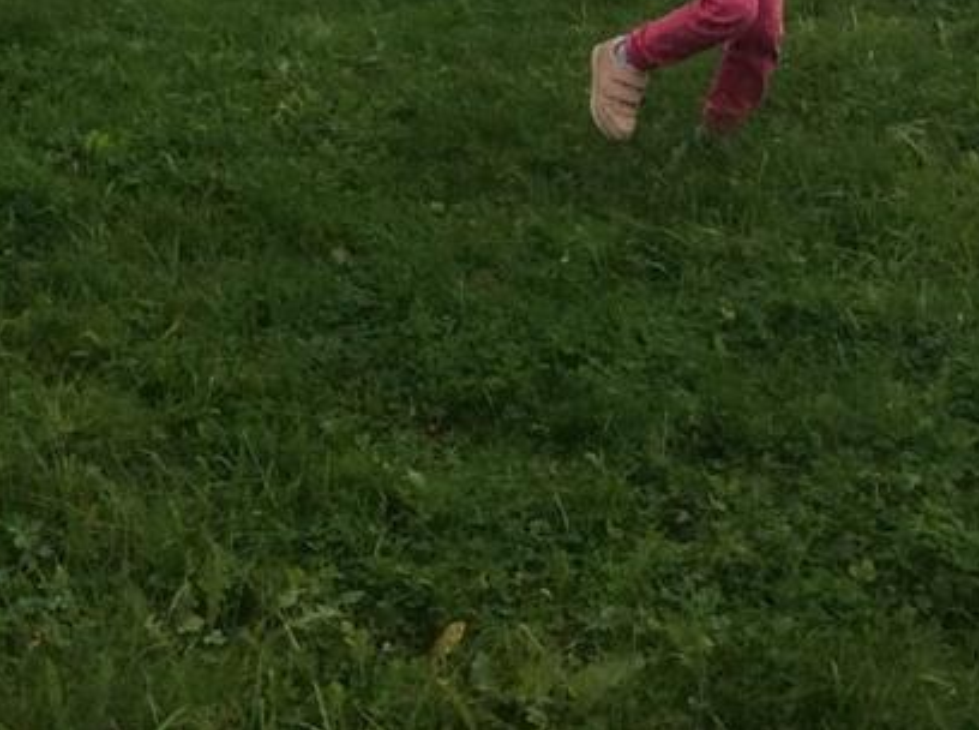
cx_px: 254
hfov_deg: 18.7
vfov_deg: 13.1
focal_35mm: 105
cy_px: -460
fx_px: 2963
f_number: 2.4
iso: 32
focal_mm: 3.3
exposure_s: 1/1121
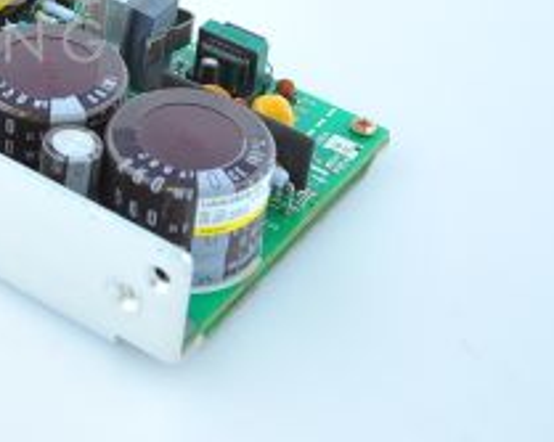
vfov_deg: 13.4
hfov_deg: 16.1
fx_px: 1852
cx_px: -159
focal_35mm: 113
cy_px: -1
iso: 800
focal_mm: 42
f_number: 7.1
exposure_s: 1/100
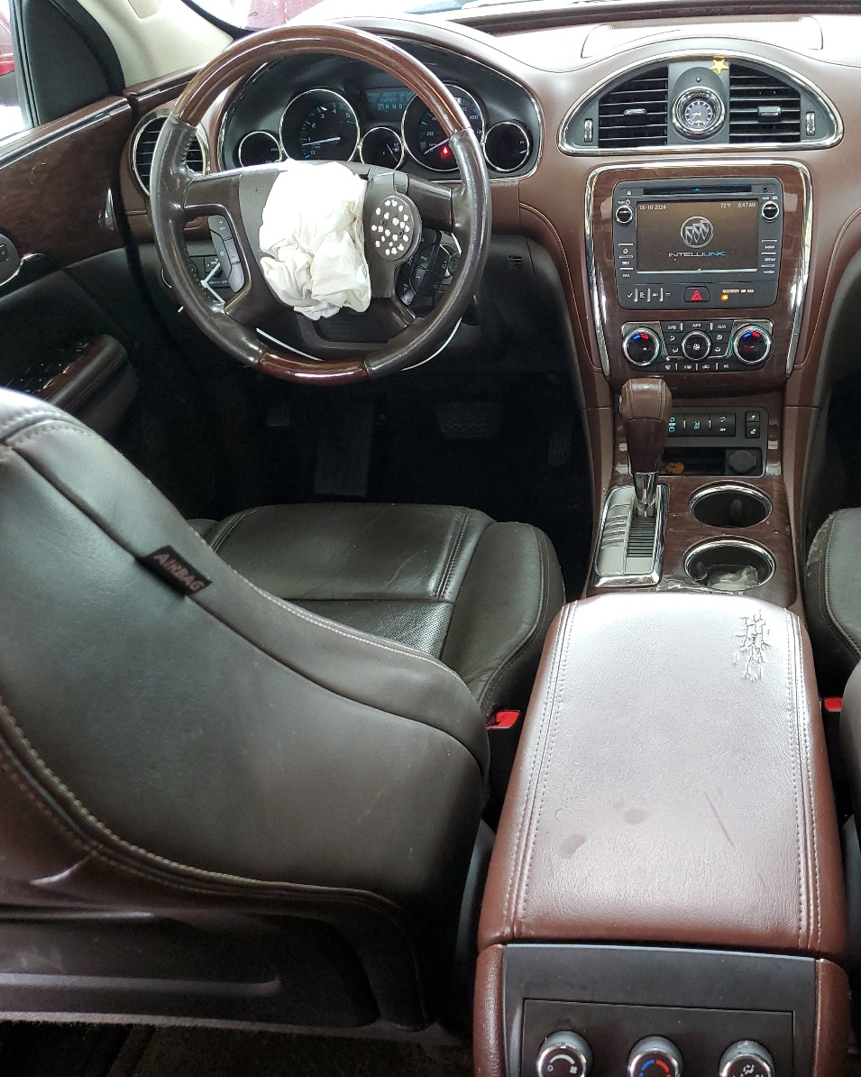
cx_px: 628
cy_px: 540
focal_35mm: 34
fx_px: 1083
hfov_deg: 42.2
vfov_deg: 52.8
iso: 157
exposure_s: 1/50
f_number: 1.5
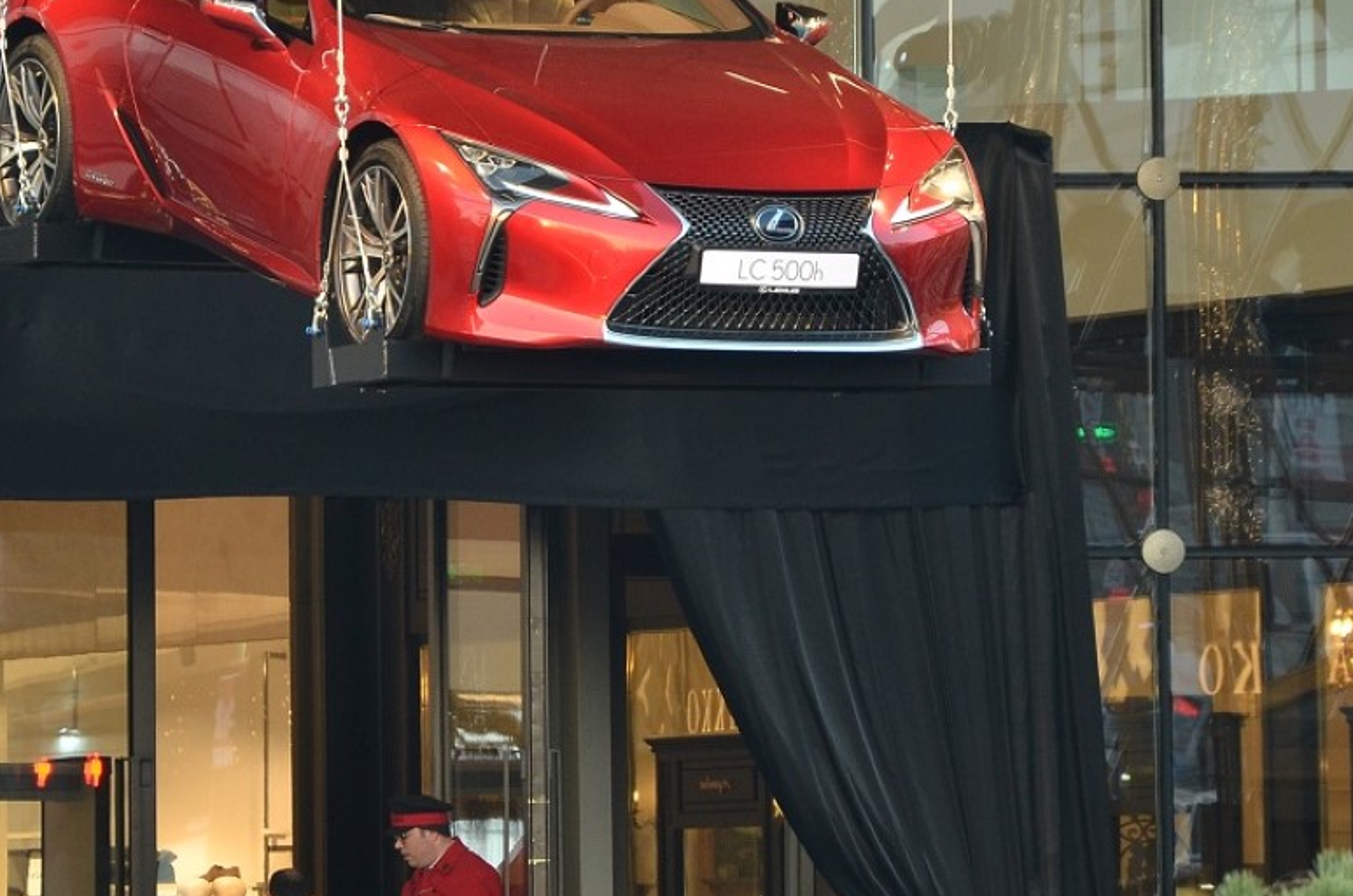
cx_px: 350
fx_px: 12454
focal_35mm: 332
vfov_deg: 4.1
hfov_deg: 6.2
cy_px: 424
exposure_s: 1/100
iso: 400
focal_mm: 105
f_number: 5.6
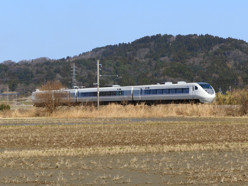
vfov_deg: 12.0
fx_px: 881
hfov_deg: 16.0
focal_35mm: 123
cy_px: 88
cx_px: 124
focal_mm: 20.6
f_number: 7.1
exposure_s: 1/800
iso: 200
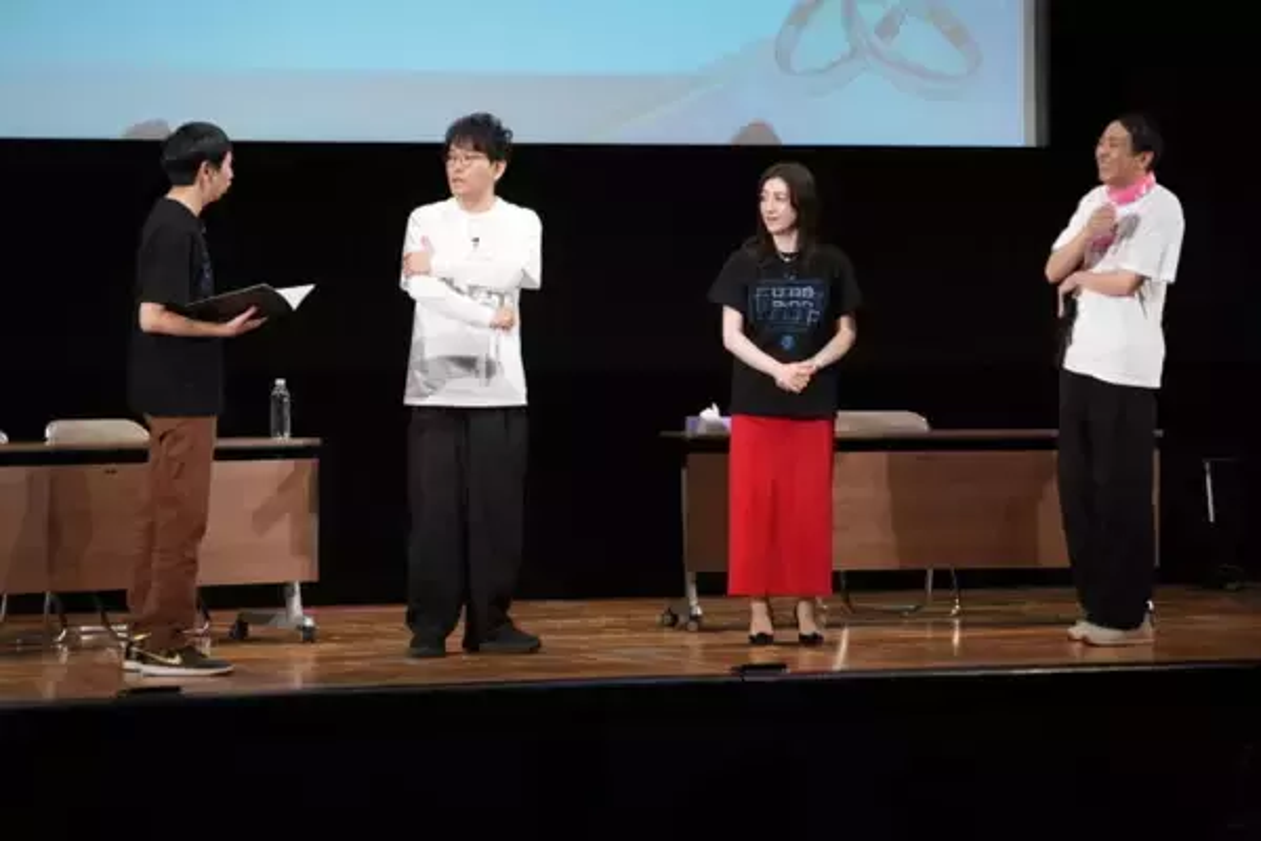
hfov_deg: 12.4
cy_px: 420
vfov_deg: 8.3
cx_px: 630
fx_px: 5814
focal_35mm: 166
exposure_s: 1/200
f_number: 6.3
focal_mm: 166
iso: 4000
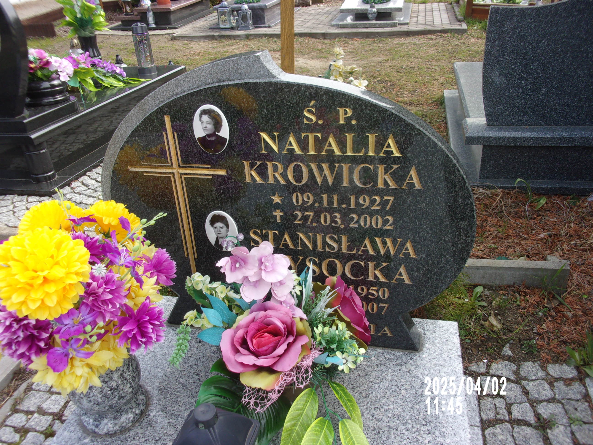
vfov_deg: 49.7
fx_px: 480
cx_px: 296
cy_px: 222
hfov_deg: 63.4
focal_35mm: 28
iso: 80
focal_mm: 5.1
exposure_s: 1/180
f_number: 3.9
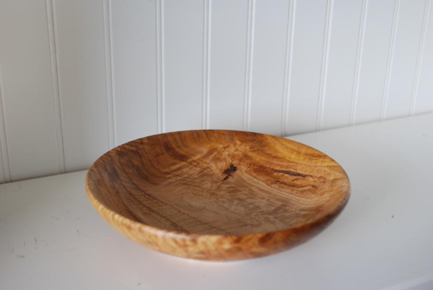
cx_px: 216
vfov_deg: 28.1
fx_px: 578
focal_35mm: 48
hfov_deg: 41.1
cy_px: 145
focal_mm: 32
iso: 100
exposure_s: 1/6
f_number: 4.8
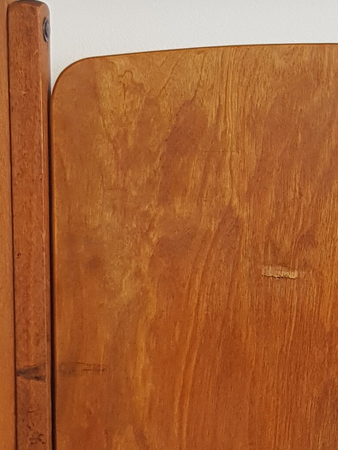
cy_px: 324
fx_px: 1328
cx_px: 359
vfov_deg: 19.2
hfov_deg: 14.2
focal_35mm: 102
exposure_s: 1/60
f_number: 1.7
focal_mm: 4.2
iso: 80
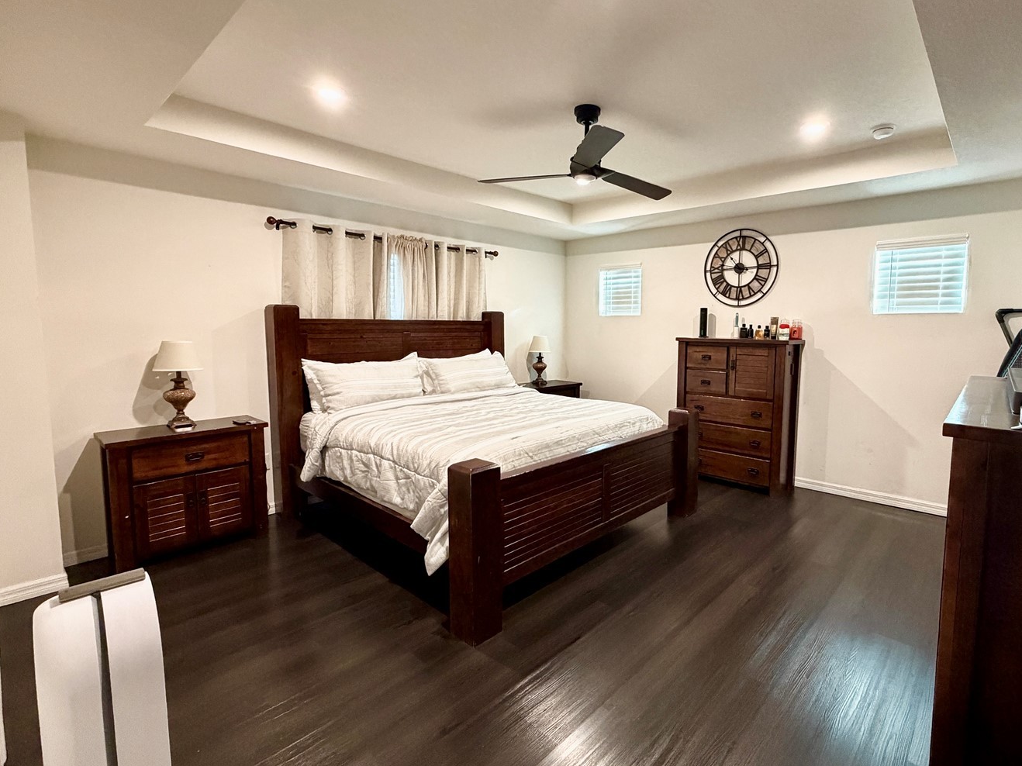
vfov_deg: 74.7
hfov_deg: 90.4
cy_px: 365
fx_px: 502
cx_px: 589
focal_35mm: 17
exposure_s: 1/60
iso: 500
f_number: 2.2
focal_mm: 2.22
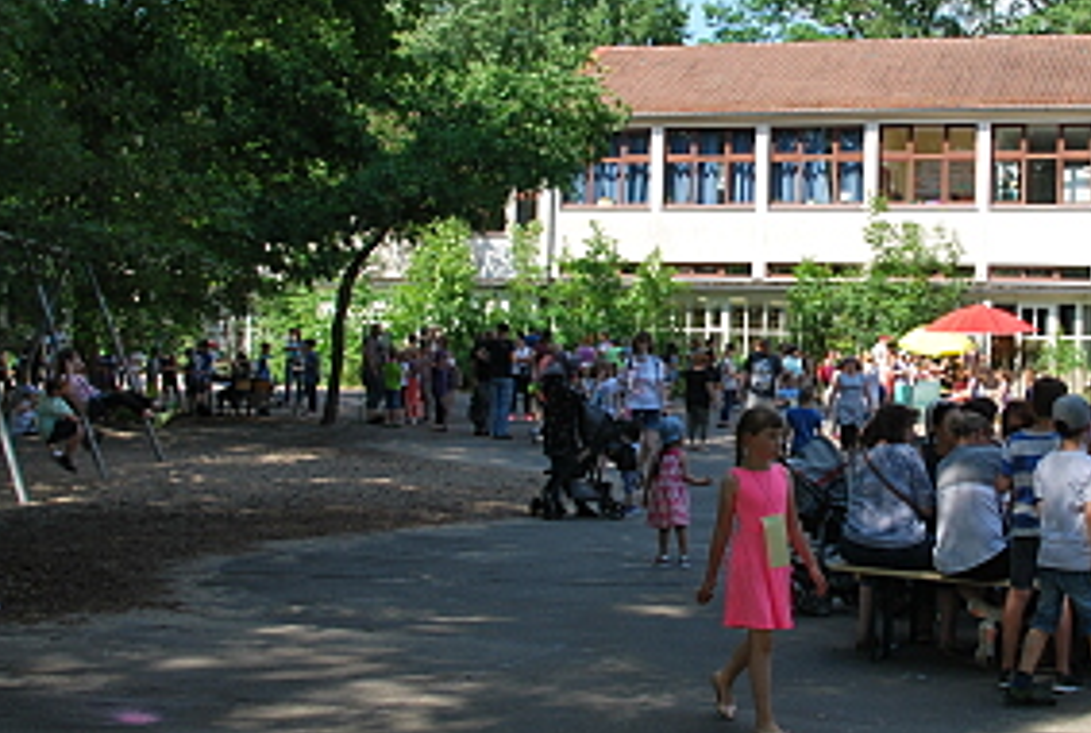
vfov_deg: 22.0
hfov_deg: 31.7
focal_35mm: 62
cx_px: 827
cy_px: 336
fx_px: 1883
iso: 100
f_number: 7.1
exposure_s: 1/200
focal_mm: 20
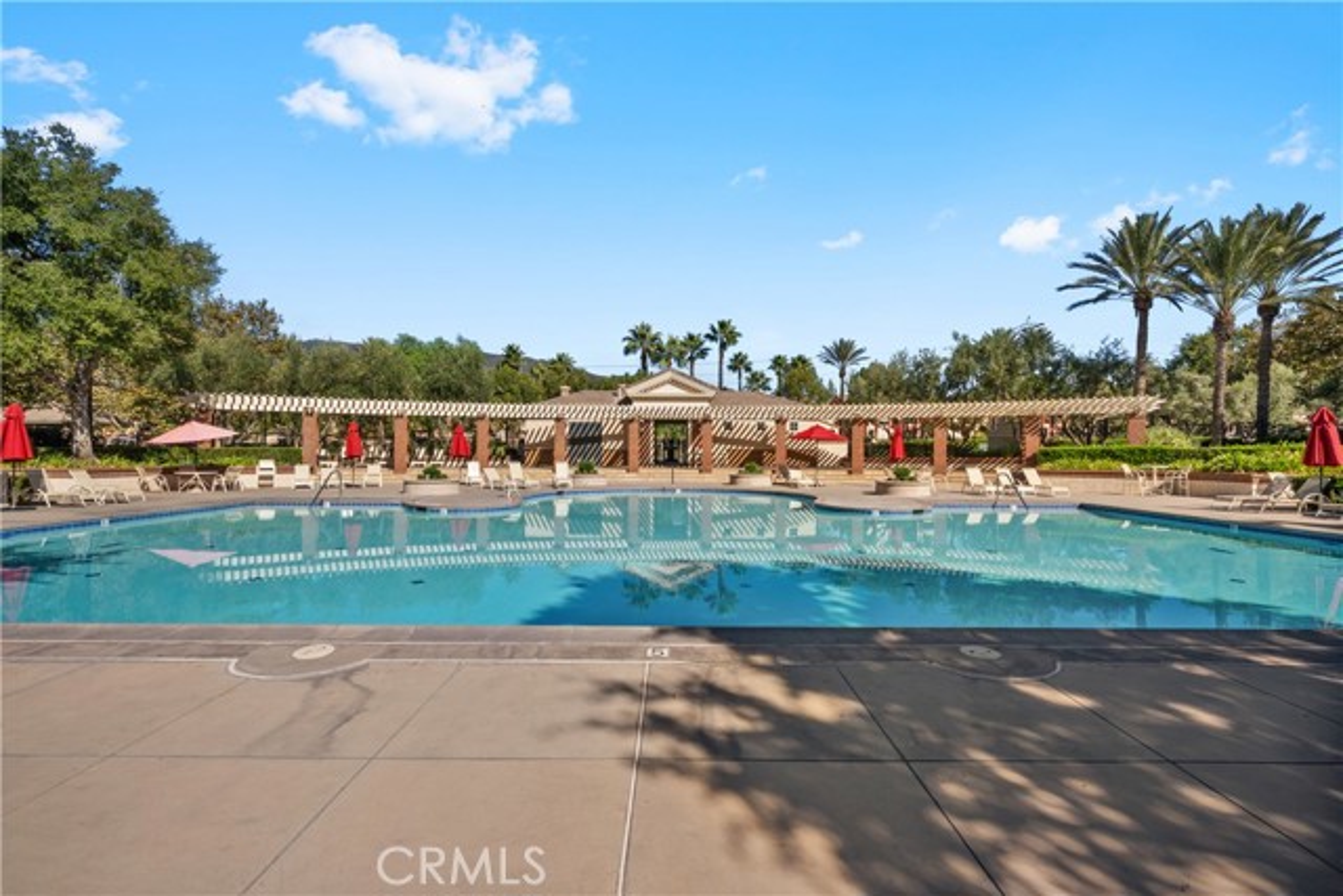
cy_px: 448
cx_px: 672
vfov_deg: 73.8
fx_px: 597
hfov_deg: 96.7
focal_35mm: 16
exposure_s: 1/25
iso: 40
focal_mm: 16
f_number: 22
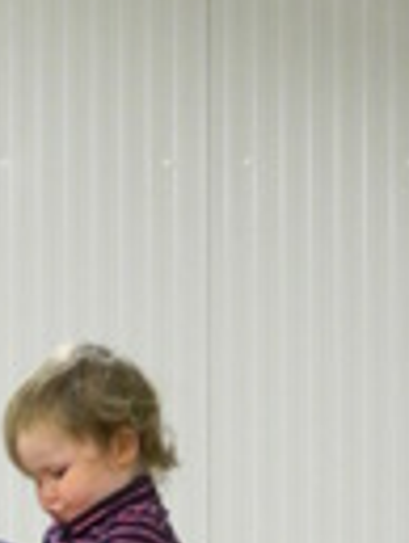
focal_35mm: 212
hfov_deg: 6.9
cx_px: -211
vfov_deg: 9.0
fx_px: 3334
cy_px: 934
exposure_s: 1/10
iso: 500
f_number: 3.8
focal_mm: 10.2
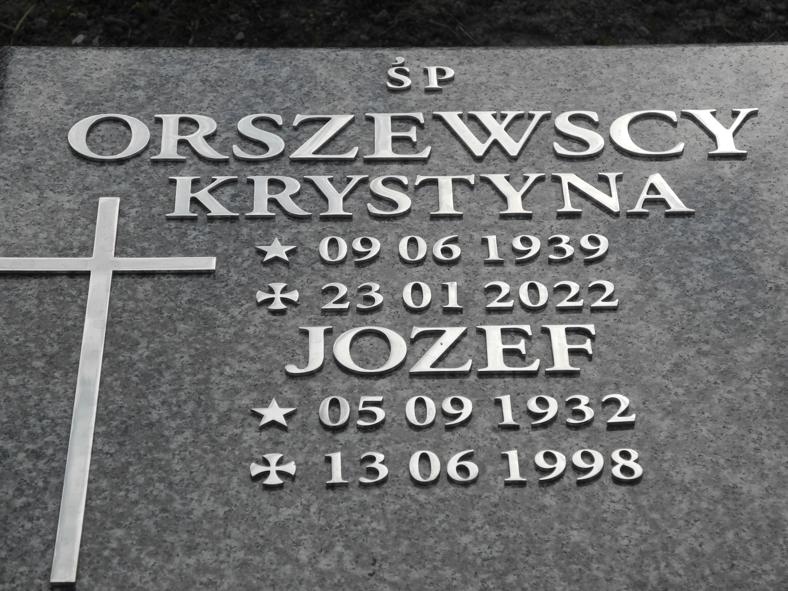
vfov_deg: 12.5
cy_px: 296
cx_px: 394
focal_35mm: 119
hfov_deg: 16.6
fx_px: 2709
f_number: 4.5
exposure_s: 1/1250
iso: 100
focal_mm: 25.4
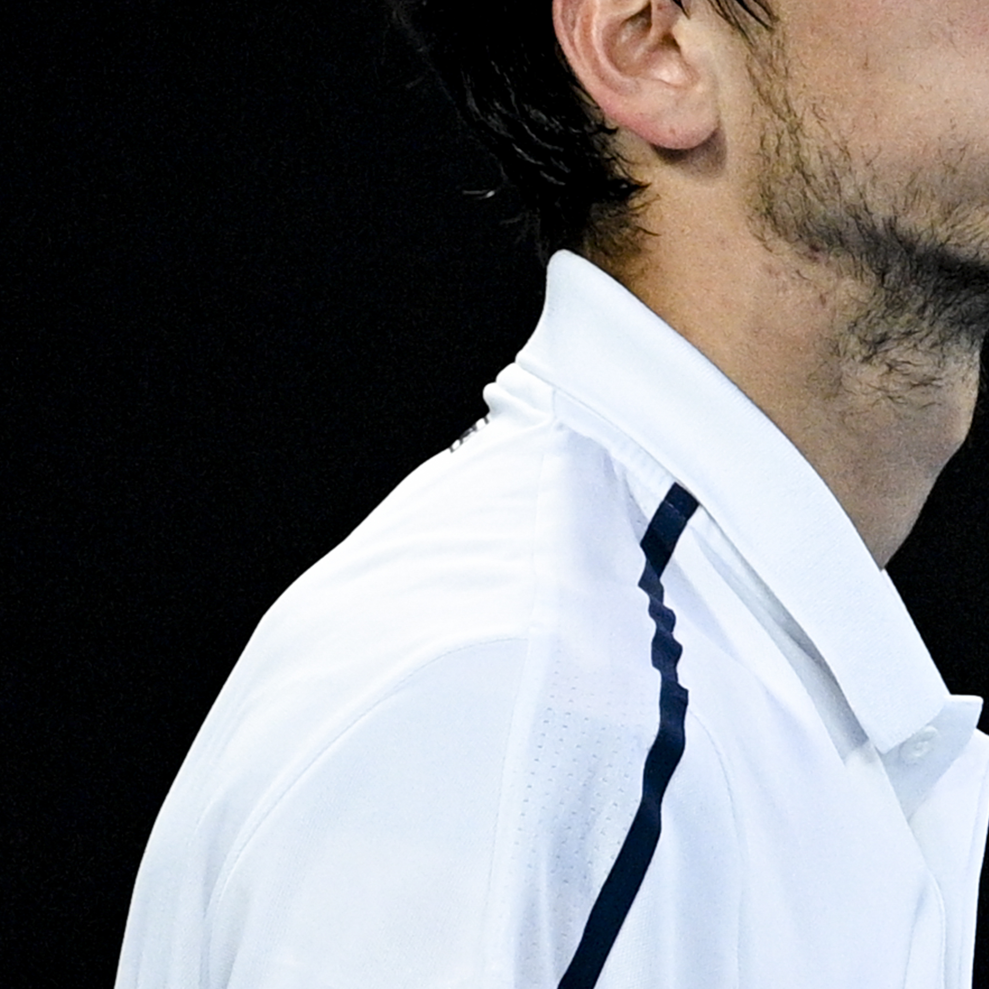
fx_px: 30449
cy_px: 119
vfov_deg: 1.9
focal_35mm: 942
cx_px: 1145
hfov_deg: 1.9
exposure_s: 1/1600
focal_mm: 400
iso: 4000
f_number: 4
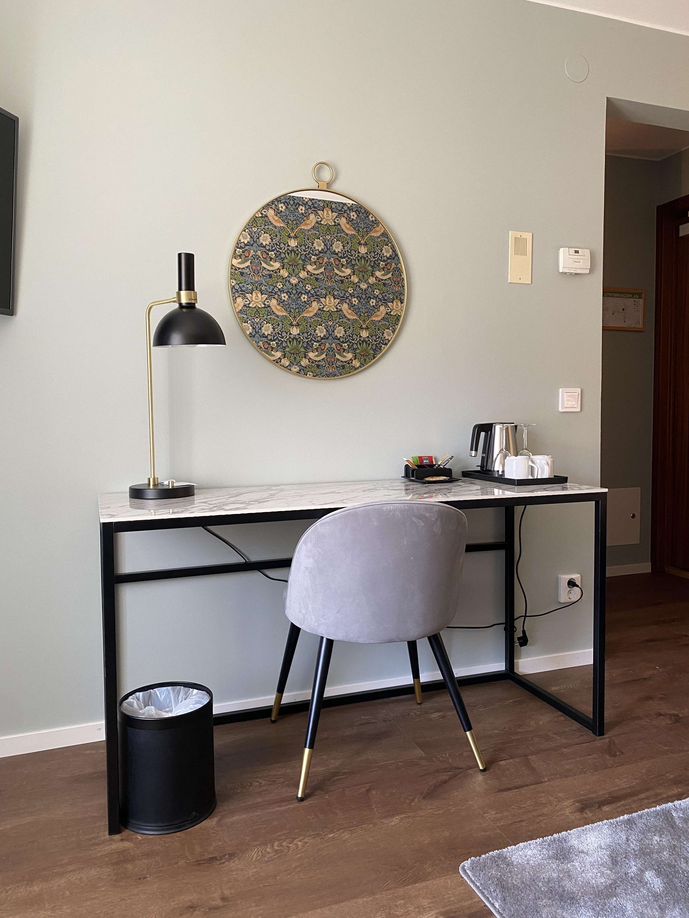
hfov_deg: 53.1
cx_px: 344
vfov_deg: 67.3
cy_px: 459
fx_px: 690
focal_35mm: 26
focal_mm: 4.25
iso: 160
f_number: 1.8
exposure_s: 1/50
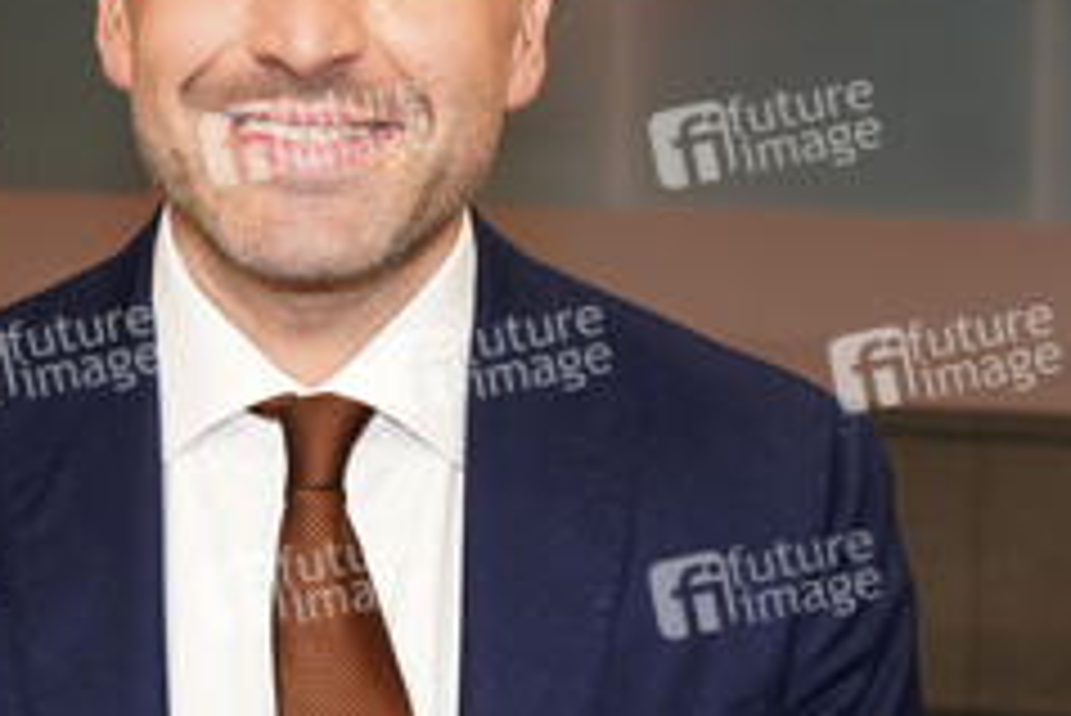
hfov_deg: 28.7
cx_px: 376
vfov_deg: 19.4
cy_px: 248
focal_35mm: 70
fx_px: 2084
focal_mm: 37
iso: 2000
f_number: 5
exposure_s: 1/160
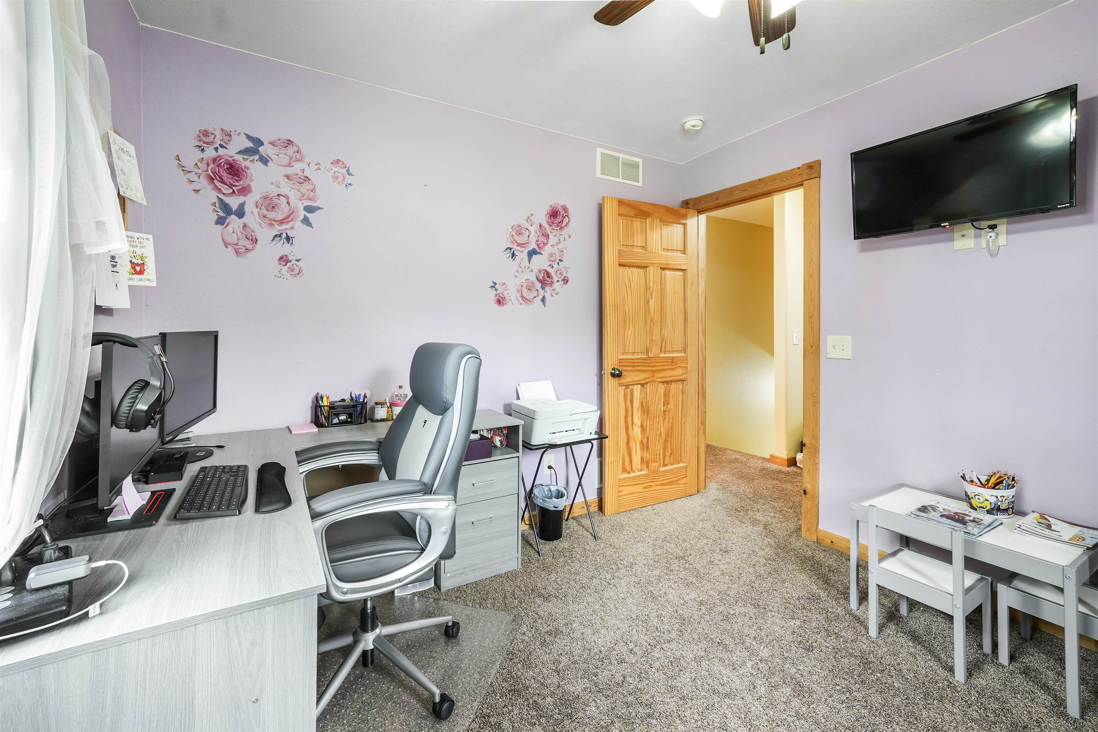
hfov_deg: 100.4
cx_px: 549
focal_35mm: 15
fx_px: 457
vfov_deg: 77.3
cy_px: 366
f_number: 8
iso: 100
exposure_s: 2.5
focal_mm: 10
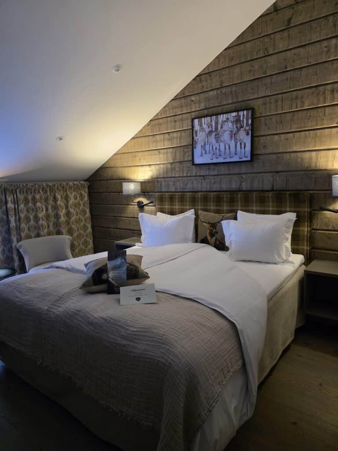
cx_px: 169
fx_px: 299
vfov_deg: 73.9
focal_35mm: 23
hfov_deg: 58.9
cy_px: 226
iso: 1000
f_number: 1.7
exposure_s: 1/100
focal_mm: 6.3
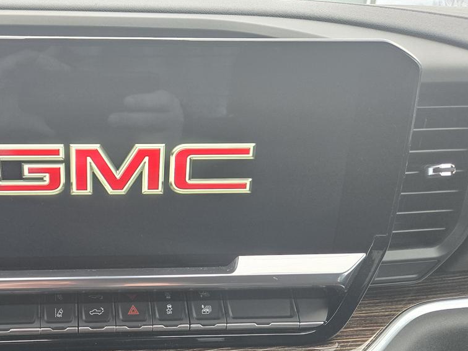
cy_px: 286
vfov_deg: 35.5
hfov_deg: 45.9
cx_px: 108
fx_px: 527
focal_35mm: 39
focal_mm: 5.4
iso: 200
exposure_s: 1/180
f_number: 1.8
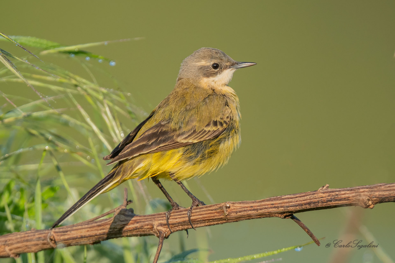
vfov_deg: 1.3
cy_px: 132
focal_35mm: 1050
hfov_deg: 2.0
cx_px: 198
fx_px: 11520
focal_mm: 700
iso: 640
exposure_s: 1/1000
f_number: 8
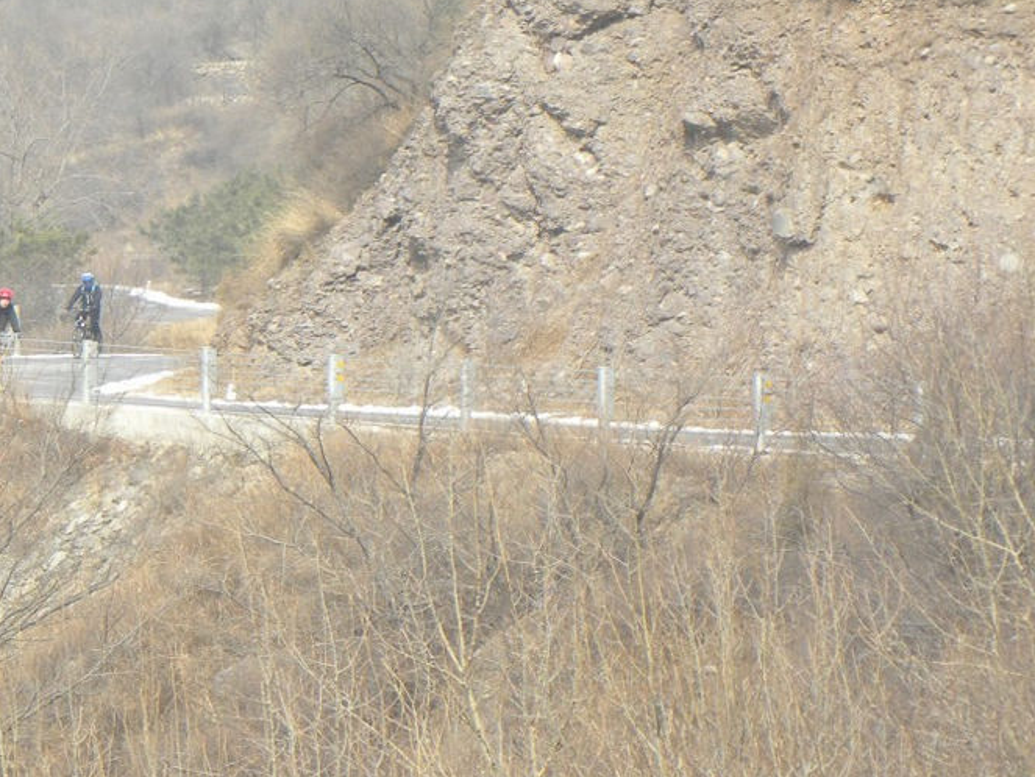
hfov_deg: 5.9
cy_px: 389
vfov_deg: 4.4
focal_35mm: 337
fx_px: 10082
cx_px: 101
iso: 64
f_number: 4.5
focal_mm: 28.8
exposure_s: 1/167
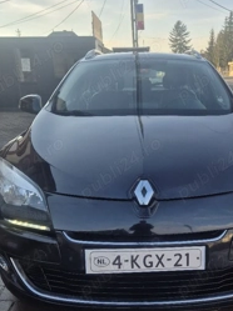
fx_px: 333
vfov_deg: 49.9
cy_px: 184
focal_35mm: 37
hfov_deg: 38.3
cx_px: 145
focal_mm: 5.4
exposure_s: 1/833
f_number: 1.8
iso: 25
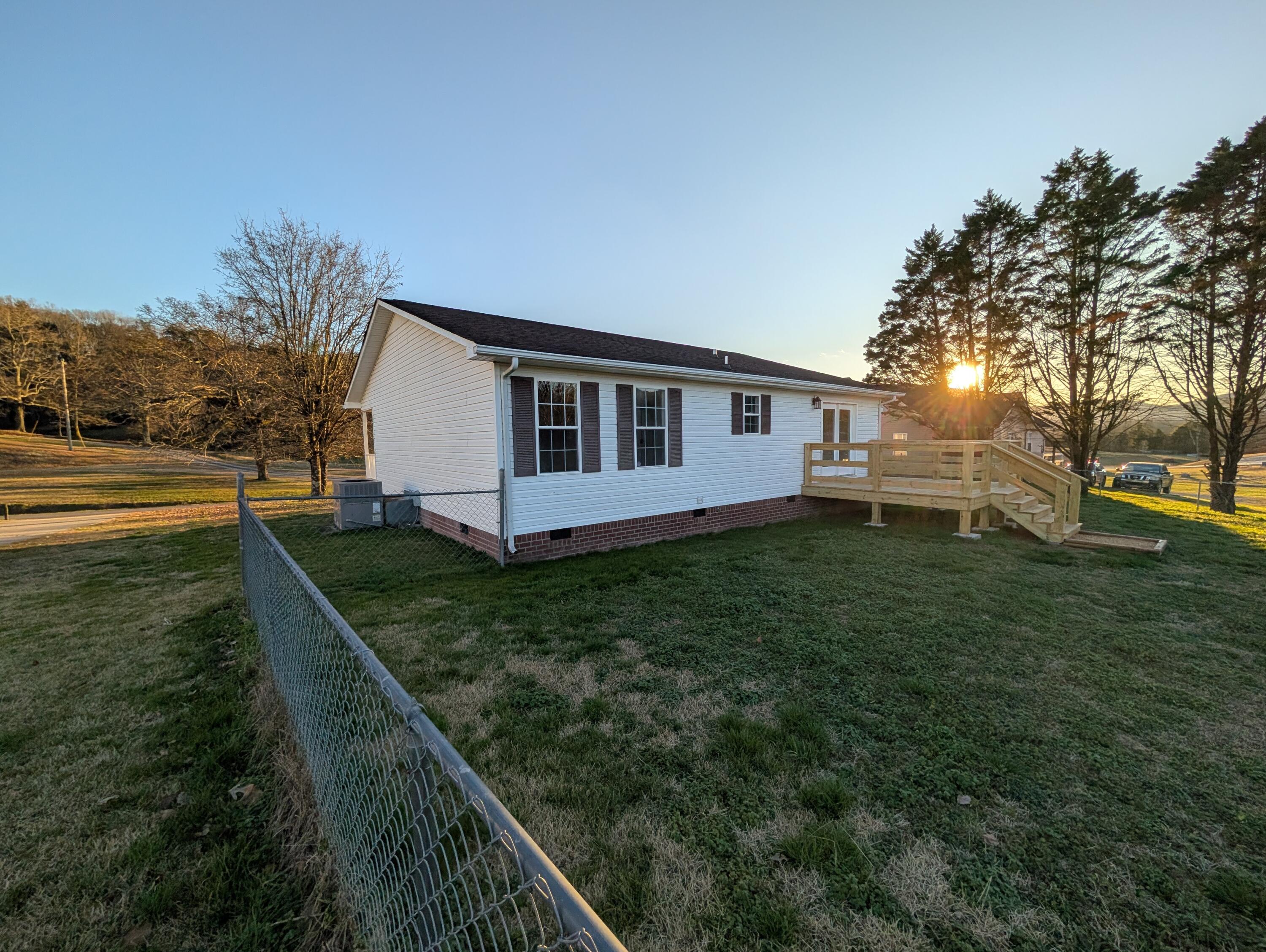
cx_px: 633
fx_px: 439
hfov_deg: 110.5
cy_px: 476
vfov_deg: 94.6
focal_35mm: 12
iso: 54
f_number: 1.7
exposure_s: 1/2092
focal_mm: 2.02
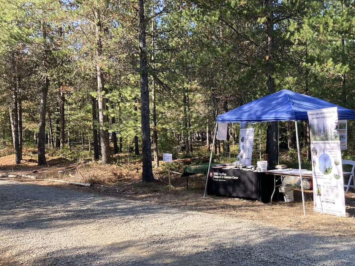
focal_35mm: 39
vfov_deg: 36.8
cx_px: 243
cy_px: 135
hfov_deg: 46.9
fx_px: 400
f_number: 1.8
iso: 20
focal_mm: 3.99
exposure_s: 1/225
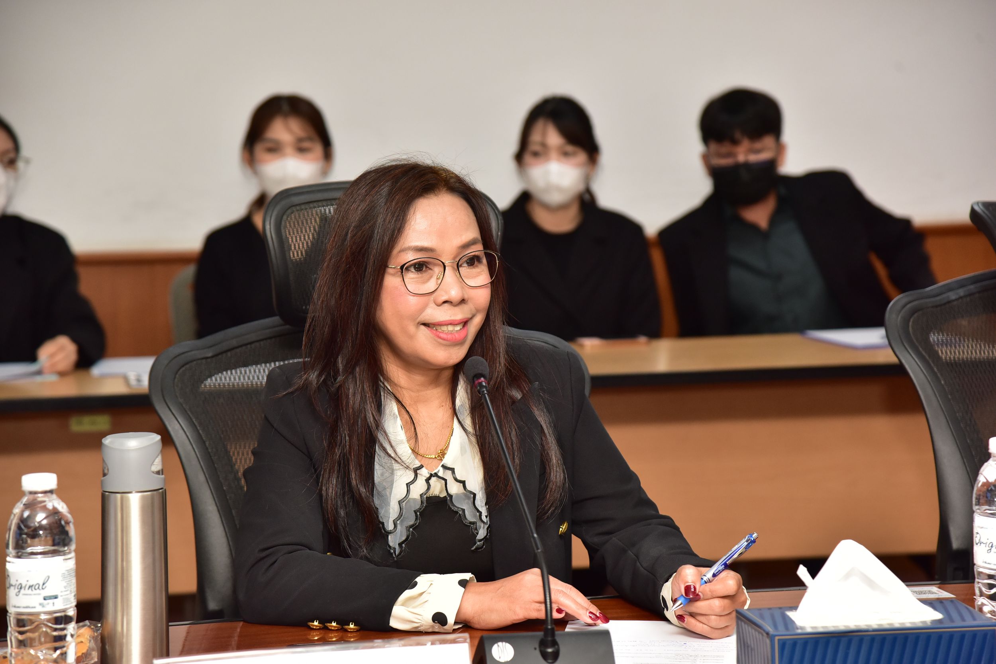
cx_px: 498
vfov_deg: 12.5
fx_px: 3044
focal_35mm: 110
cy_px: 332
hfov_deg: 18.6
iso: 1600
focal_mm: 110
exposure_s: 1/125
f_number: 5.6
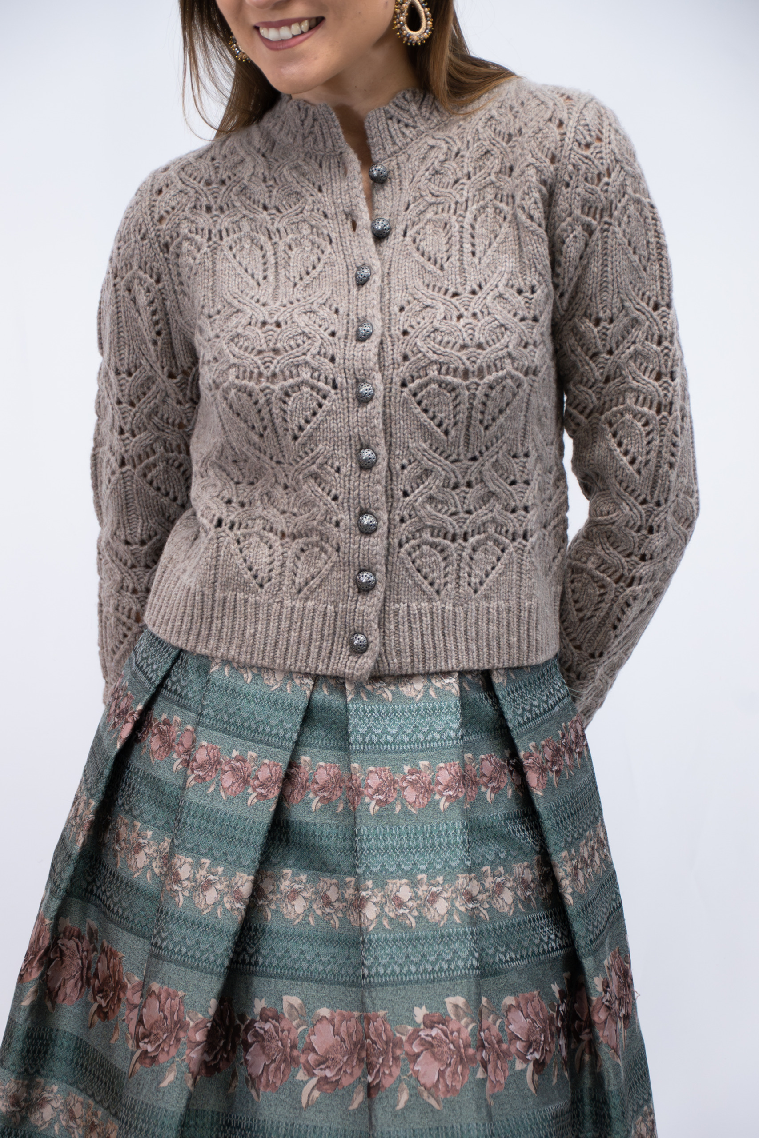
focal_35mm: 120
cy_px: 569
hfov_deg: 11.4
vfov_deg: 17.1
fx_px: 3794
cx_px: 380
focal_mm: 80
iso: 1100
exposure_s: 1/125
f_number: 5.3
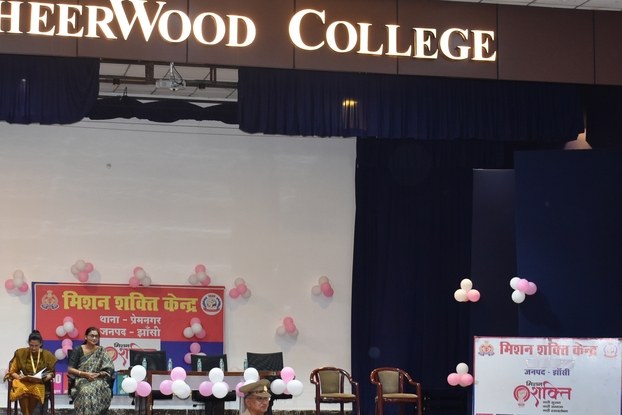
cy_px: 320
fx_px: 1277
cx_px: 203
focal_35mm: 74
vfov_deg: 18.3
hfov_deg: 27.2
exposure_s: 1/80
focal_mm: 27
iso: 800
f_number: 4.5
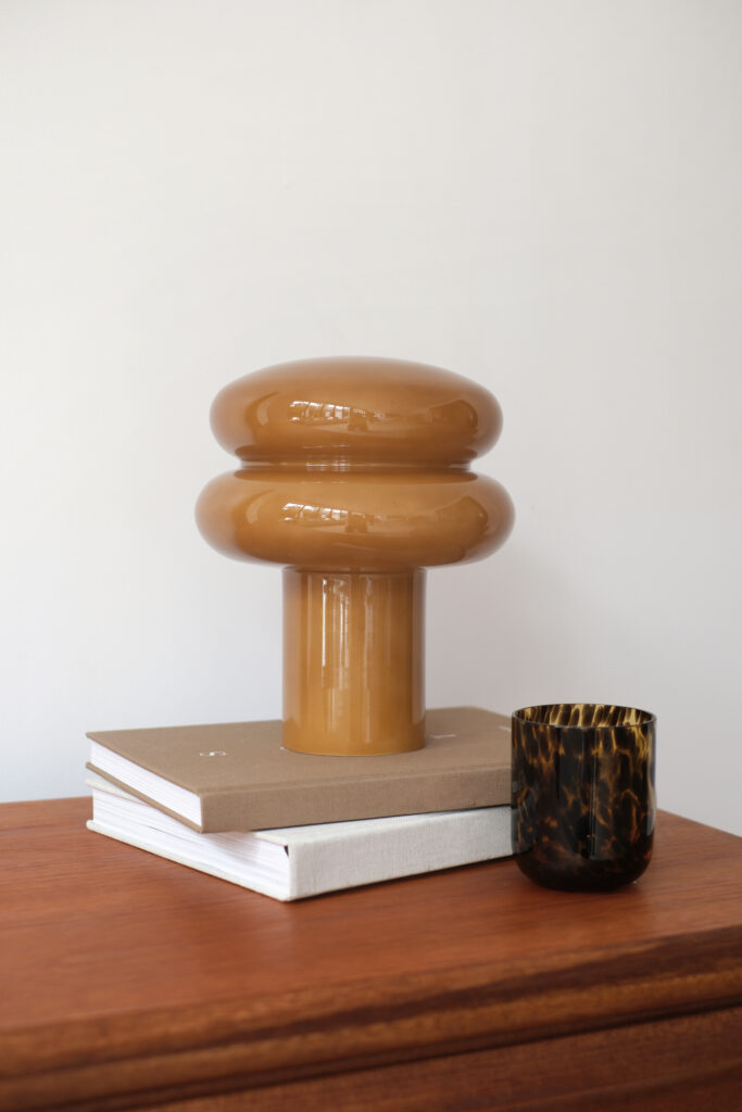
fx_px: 1638
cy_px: 556
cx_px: 371
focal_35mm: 53
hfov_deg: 25.5
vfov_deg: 37.5
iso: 125
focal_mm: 35
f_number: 2
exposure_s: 1/70
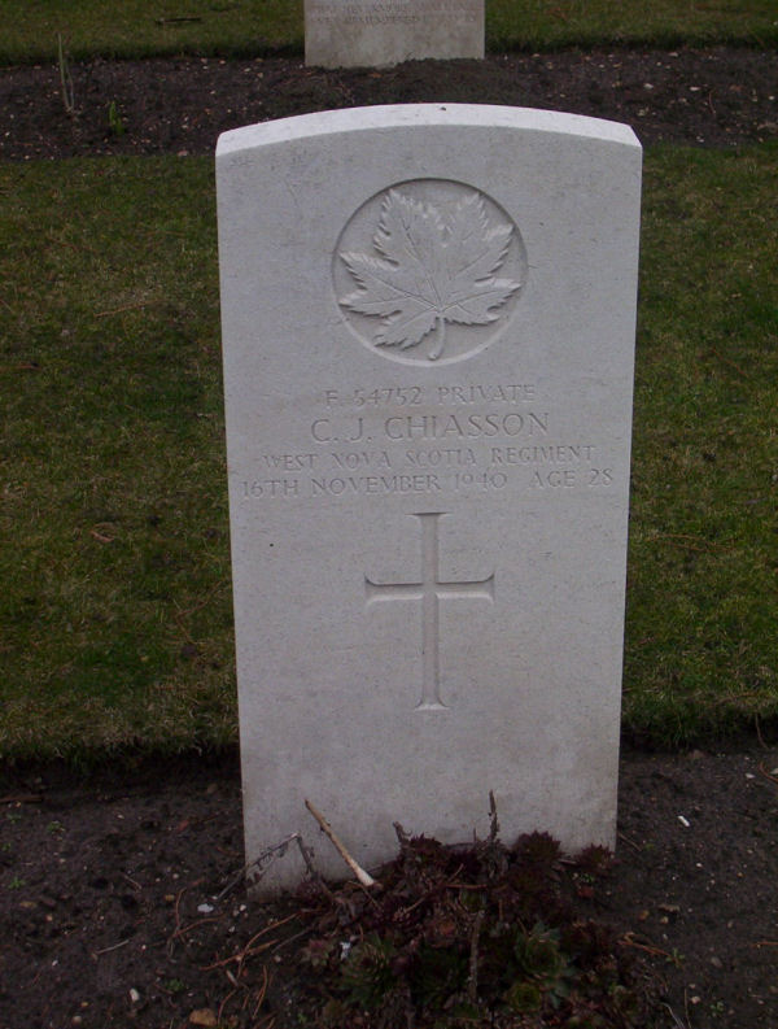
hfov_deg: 18.3
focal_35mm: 81
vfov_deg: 24.0
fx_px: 2414
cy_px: 514
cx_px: 389
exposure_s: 1/252
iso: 100
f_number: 3.62
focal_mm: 10.76
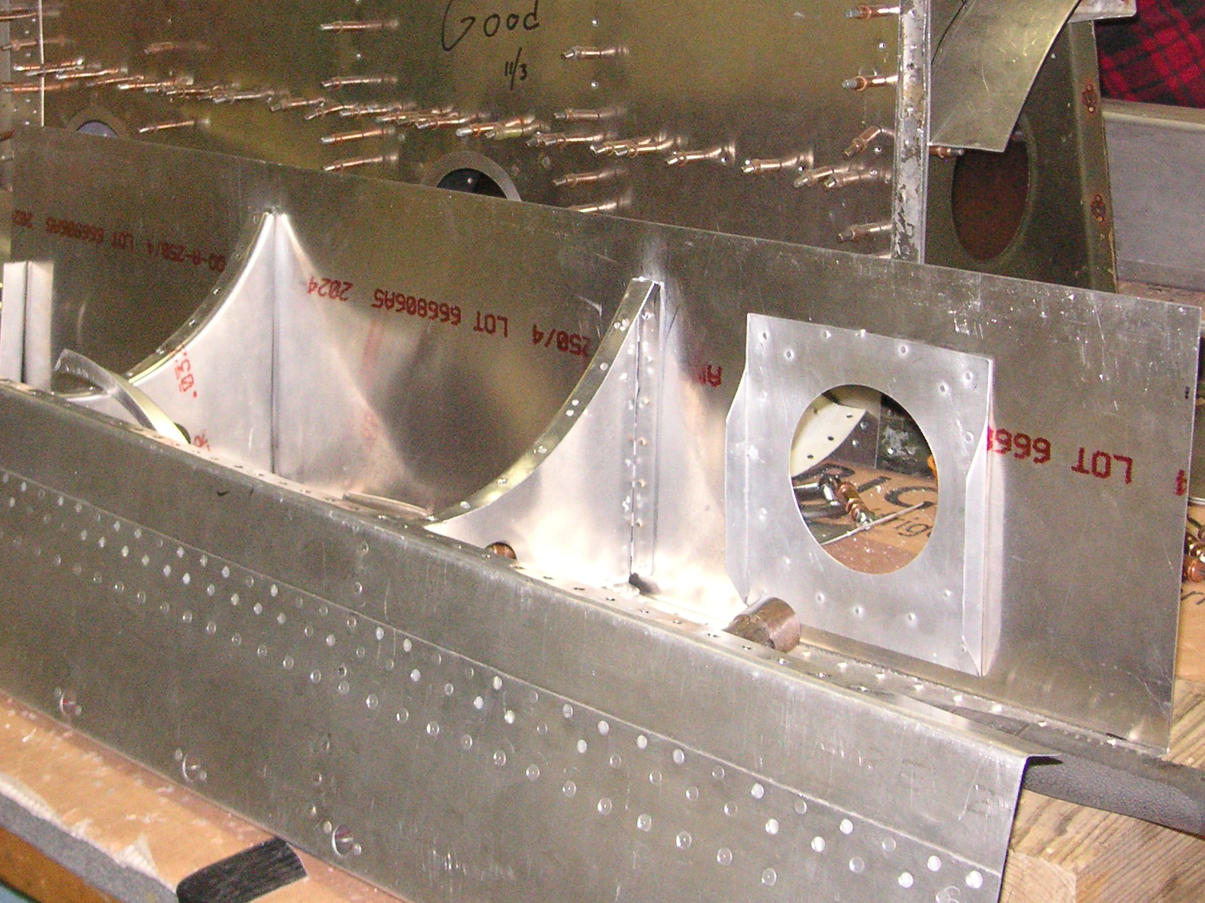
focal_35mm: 60
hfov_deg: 31.9
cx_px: 411
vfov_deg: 24.3
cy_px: 311
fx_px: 2088
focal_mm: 6.1
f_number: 2.8
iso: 160
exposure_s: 1/45
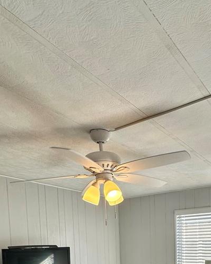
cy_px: 266
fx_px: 257
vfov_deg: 45.5
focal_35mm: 33
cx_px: 145
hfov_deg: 43.8
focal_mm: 2.22
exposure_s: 1/200
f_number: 2.2
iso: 40
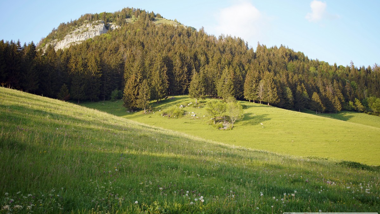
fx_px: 423
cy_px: 96
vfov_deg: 28.3
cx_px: 190
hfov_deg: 48.4
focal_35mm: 42
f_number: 4.5
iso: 100
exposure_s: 1/125
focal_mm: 40
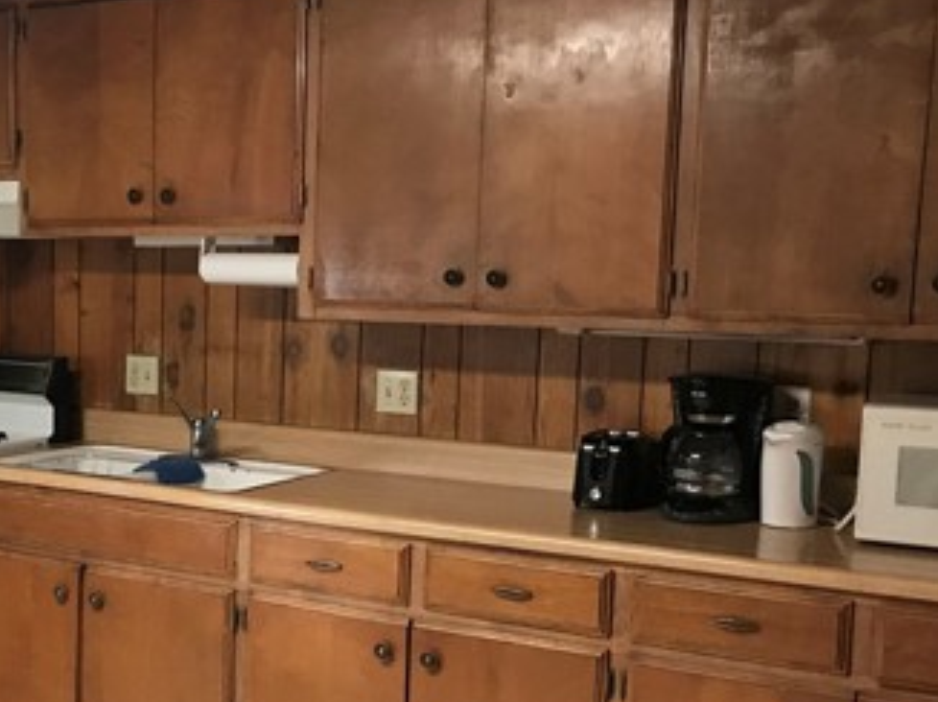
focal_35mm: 55
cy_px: 469
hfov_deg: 33.4
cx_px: 127
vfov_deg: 26.4
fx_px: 1489
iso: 80
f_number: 1.8
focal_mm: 3.99
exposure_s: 1/15
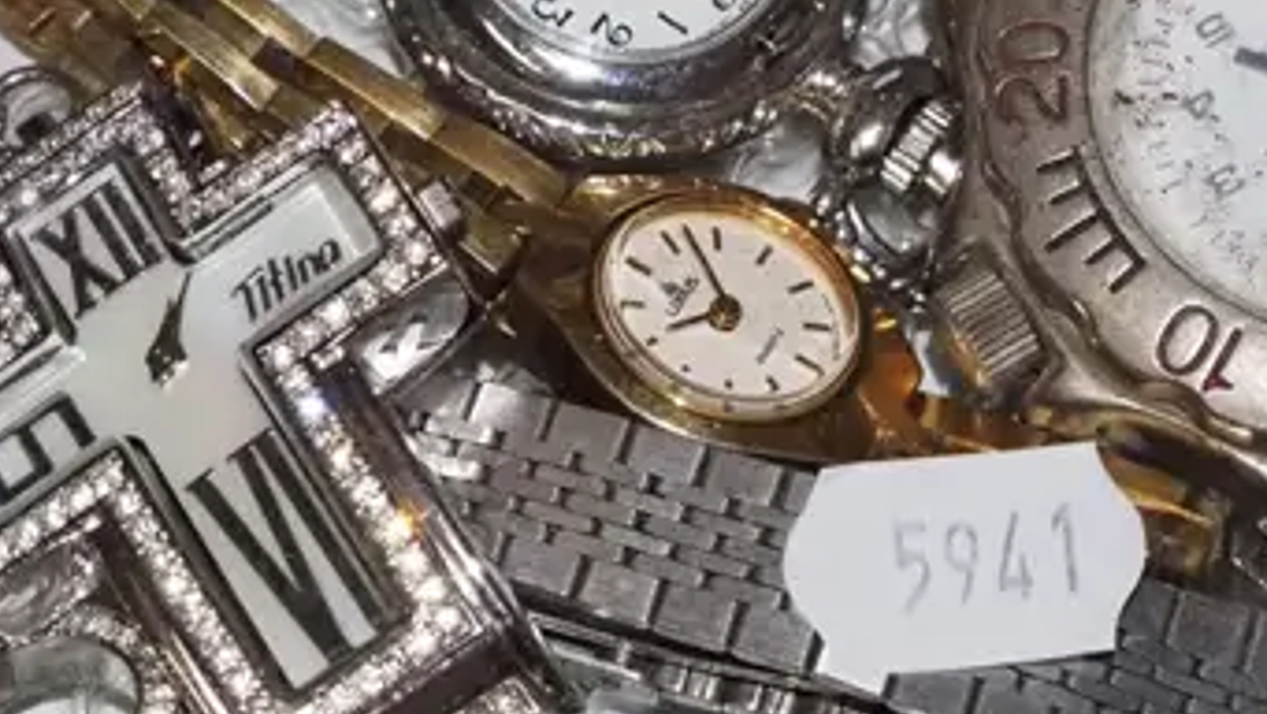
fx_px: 7695
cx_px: 100
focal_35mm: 229
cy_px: 71
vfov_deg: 5.3
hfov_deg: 9.4
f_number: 5.6
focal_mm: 35
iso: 3200
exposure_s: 1/160
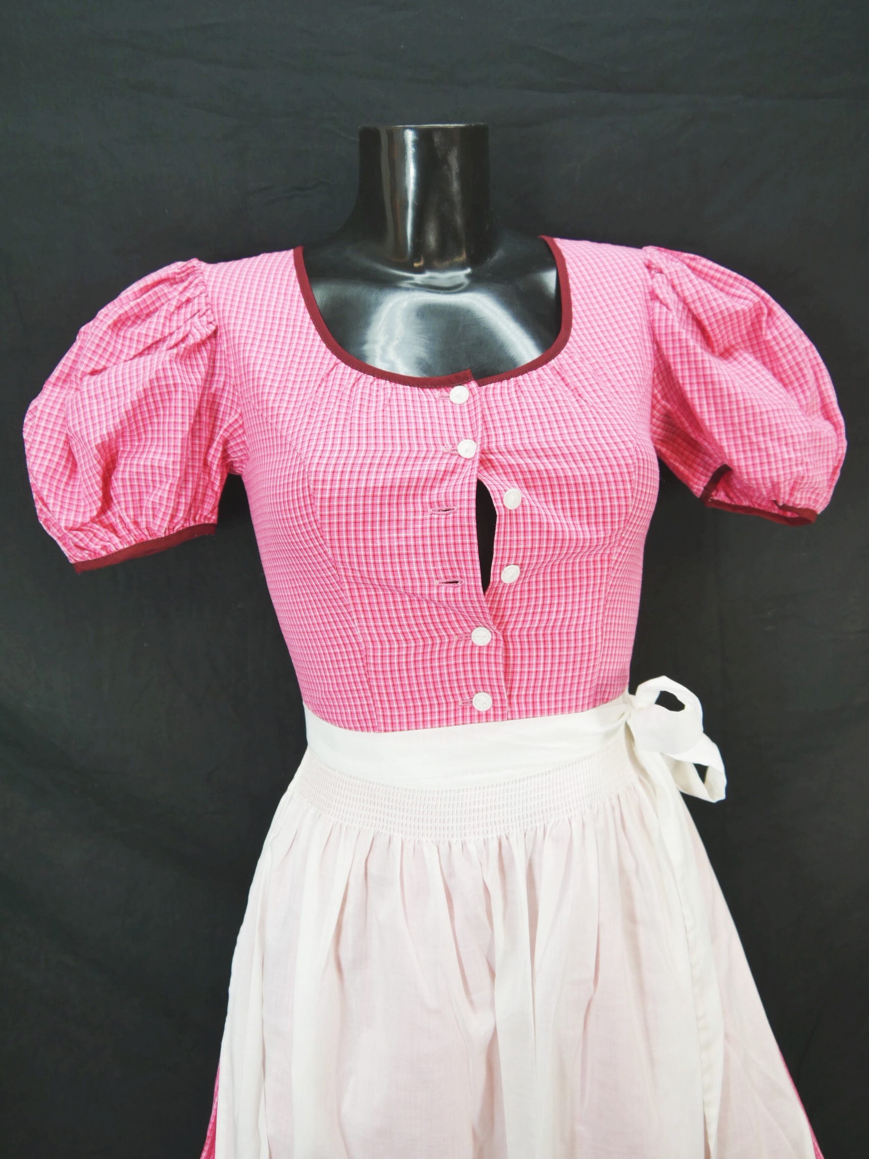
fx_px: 937
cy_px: 580
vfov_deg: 63.4
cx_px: 434
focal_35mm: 28
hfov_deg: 49.7
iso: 200
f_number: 3.5
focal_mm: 14
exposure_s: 1/100
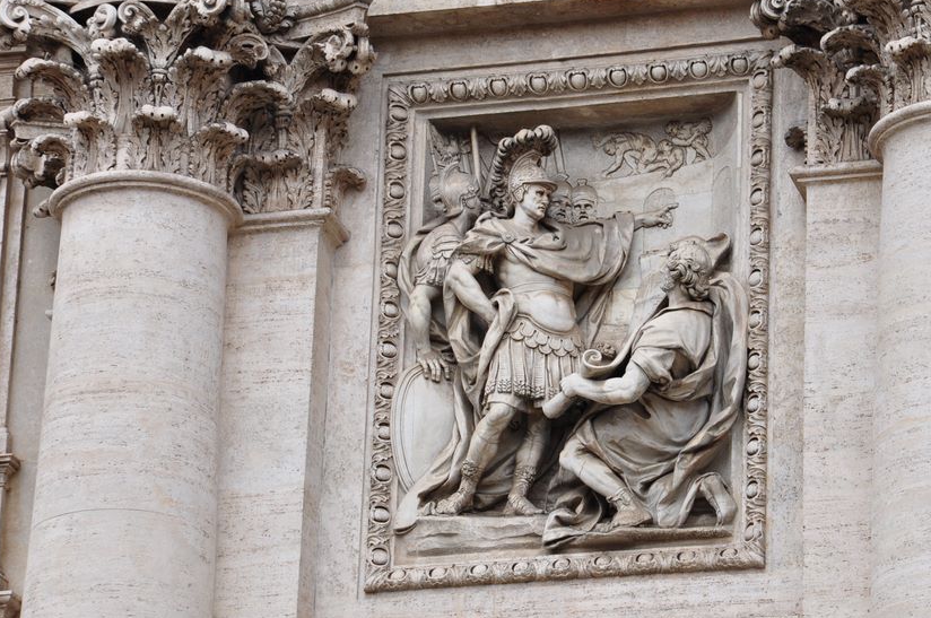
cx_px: 569
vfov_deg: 7.0
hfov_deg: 10.5
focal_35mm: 196
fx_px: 5052
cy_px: 263
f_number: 10
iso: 200
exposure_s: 1/200
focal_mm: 105
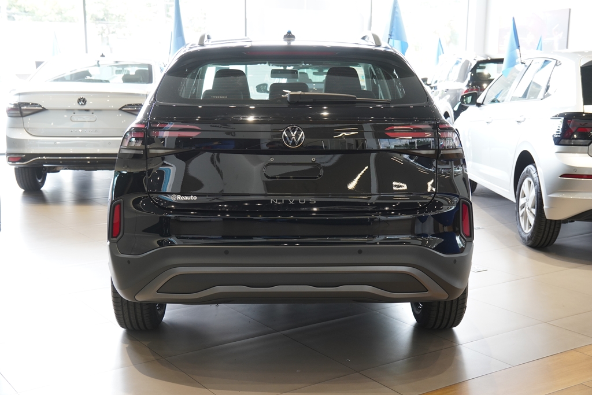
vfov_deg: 29.9
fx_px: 740
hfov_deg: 43.6
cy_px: 198
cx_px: 296
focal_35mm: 45
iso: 400
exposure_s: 1/60
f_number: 4
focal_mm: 30
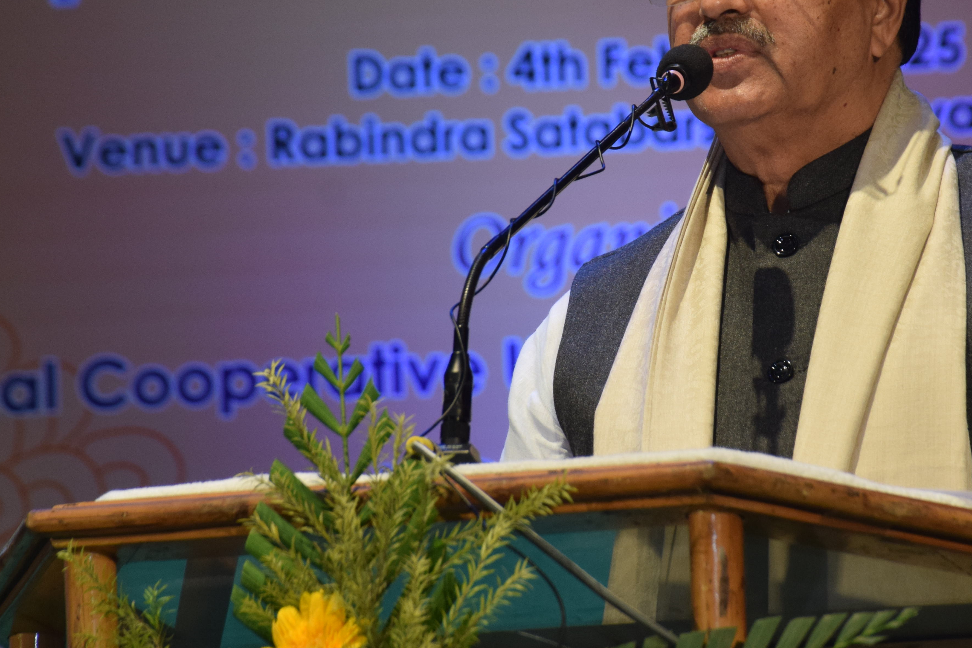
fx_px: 8343
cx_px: 642
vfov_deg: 4.4
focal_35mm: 309
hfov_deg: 6.7
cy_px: 213
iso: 640
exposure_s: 1/125
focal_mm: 122
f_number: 7.1
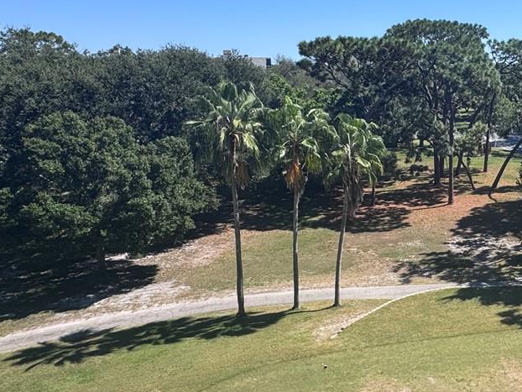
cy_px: 155
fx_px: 543
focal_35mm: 36
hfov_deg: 47.2
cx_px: 450
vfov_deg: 39.5
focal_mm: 2.22
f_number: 2.2
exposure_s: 1/1277
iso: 50
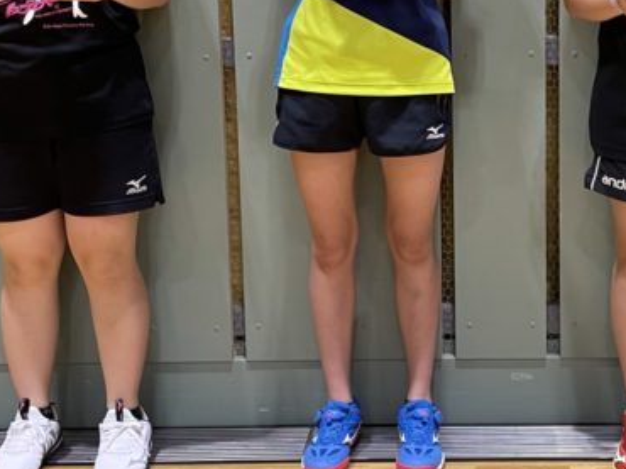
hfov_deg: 26.6
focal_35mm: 72
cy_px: 100
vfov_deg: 20.2
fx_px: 1301
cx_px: 496
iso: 100
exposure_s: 1/50
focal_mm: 4.2
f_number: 1.6
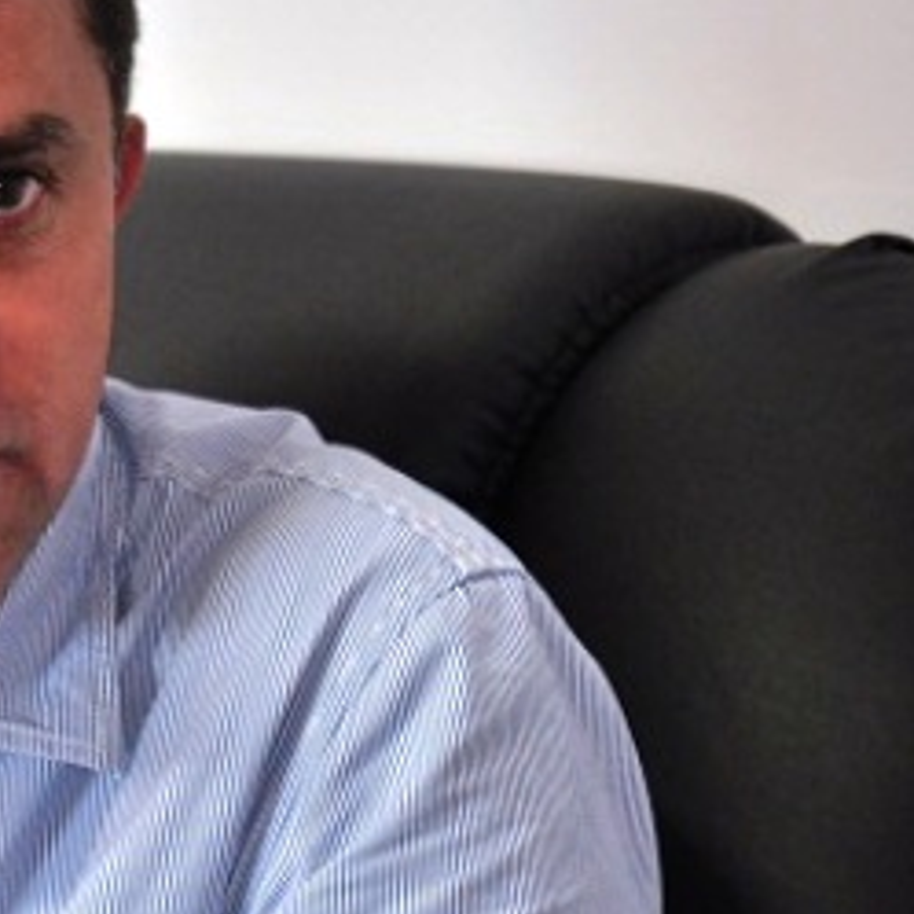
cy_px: 329
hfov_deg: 5.1
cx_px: -187
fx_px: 10279
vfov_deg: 5.1
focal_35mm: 344
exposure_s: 1/30
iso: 1000
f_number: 5.6
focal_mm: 105
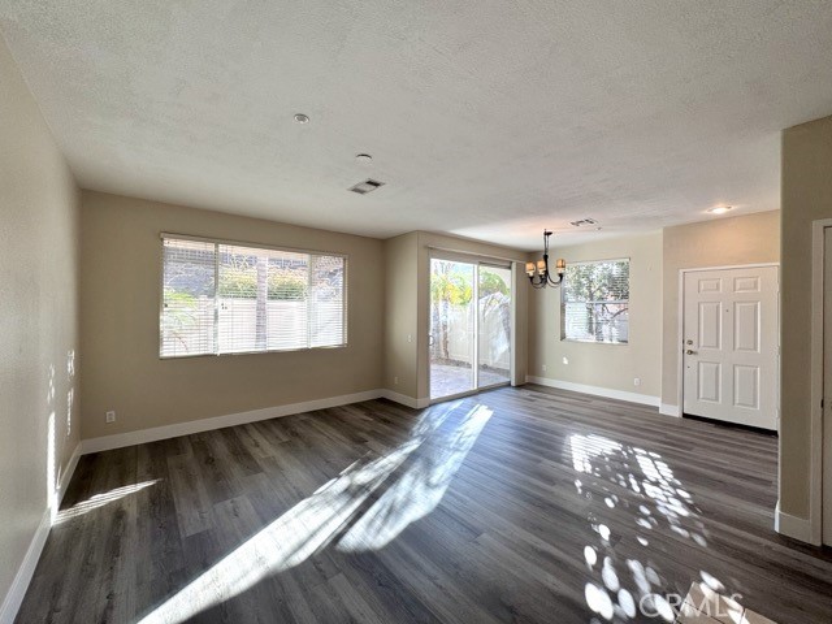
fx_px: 336
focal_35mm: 14
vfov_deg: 85.7
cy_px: 312
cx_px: 416
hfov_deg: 102.1
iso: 64
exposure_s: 1/120
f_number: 2.2
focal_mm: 2.22
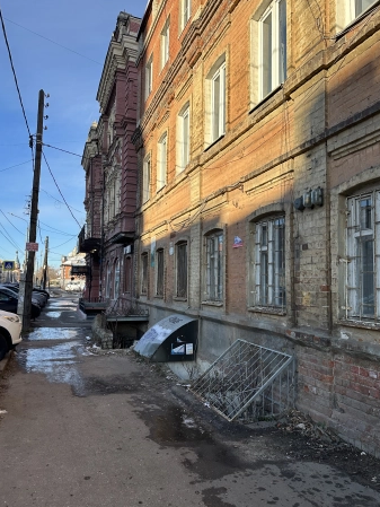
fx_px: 366
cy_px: 251
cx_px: 193
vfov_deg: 69.4
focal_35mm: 25
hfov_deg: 54.9
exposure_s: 1/2660
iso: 80
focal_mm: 6.86
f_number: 1.78
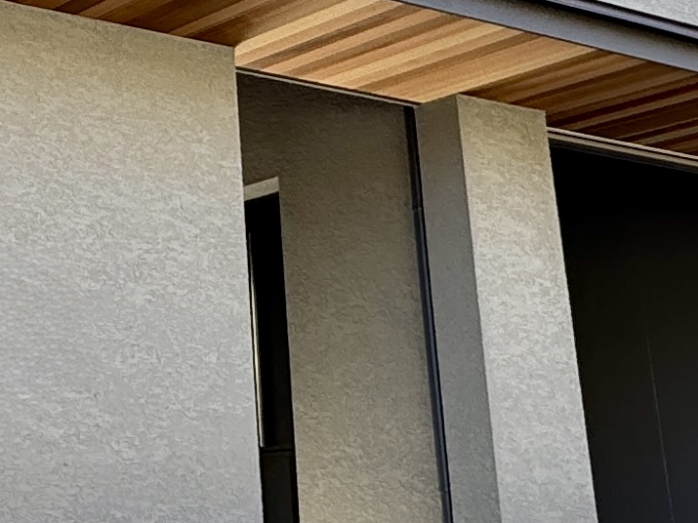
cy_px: -12
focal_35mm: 79
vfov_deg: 18.1
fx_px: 1593
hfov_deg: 23.5
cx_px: -29
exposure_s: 1/260
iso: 40
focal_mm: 2.22
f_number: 2.2
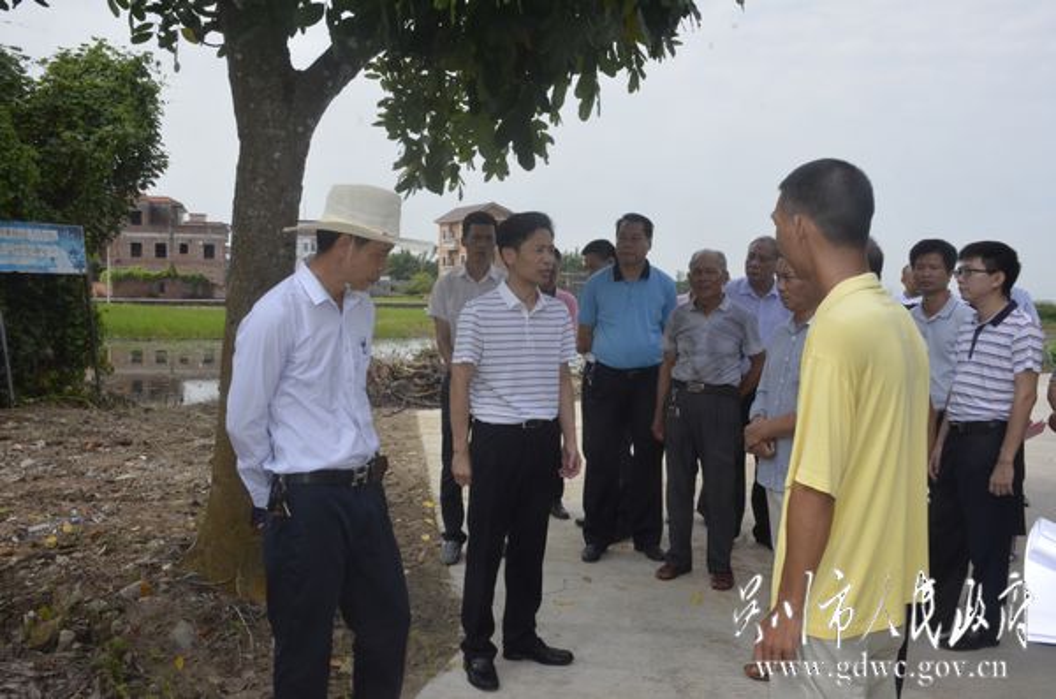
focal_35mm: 34
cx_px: 528
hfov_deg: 55.2
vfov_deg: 38.2
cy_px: 350
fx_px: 1010
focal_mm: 23
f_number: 20
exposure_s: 1/250
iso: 1000
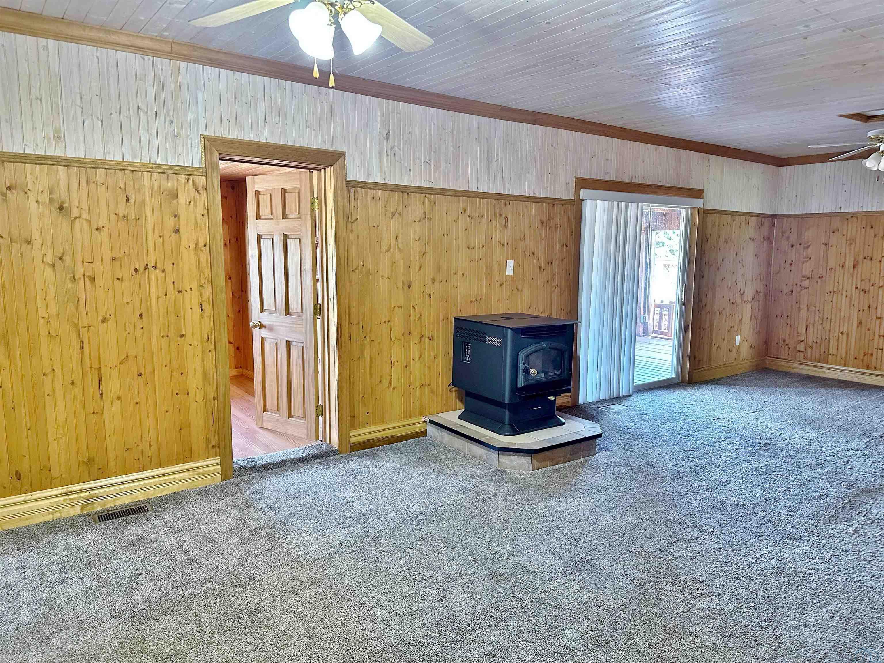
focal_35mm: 24
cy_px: 332
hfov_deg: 71.6
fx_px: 613
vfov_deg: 56.8
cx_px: 442
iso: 400
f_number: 1.78
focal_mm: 6.86
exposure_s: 1/60
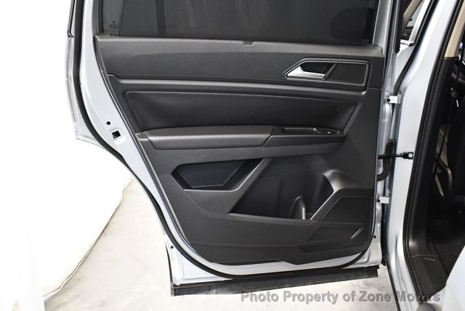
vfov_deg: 36.9
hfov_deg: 53.1
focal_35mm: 36
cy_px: 156
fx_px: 465
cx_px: 232
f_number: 3.5
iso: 3200
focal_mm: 18
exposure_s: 1/60
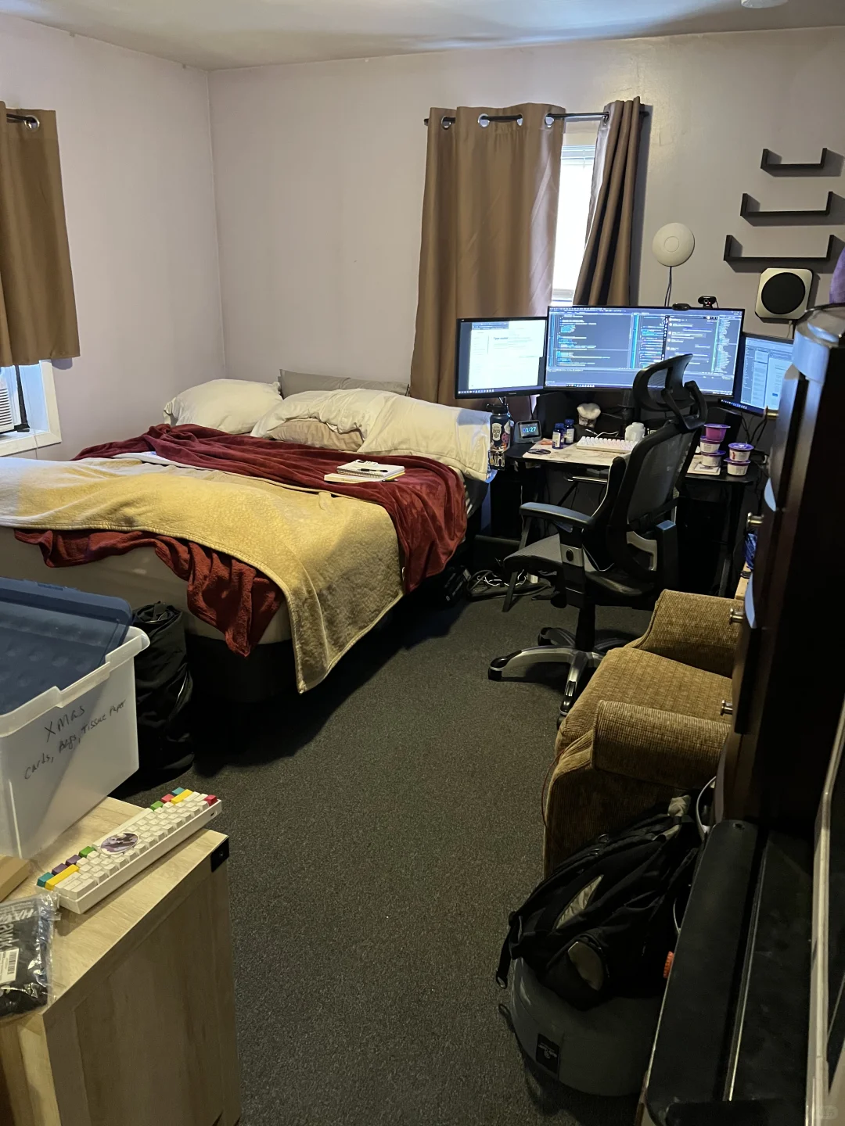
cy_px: 563
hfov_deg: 53.1
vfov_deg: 67.3
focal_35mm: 26
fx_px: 846
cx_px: 422
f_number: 1.5
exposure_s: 1/40
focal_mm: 5.7
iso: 640
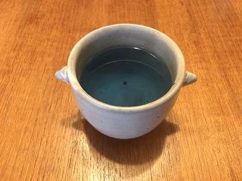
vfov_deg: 48.2
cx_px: 121
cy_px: 90
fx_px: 203
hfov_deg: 61.7
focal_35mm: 29
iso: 200
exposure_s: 1/17
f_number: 2.2
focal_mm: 4.15
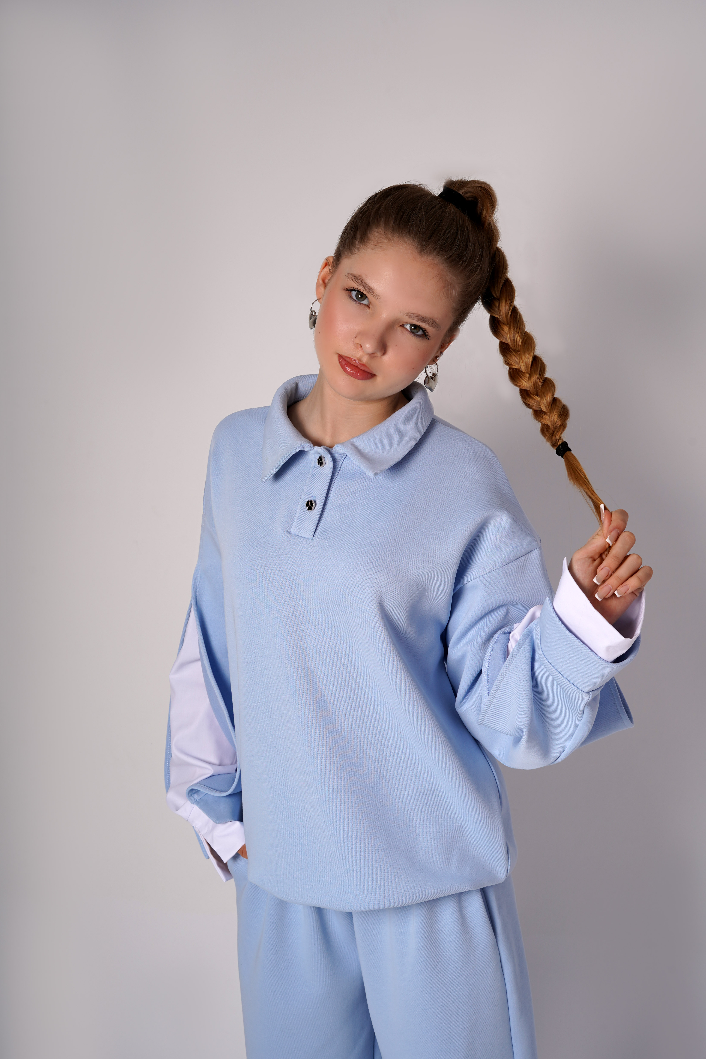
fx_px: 1471
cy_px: 530
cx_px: 353
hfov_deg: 27.0
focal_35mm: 50
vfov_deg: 39.6
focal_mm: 50
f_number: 10
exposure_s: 1/160
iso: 100
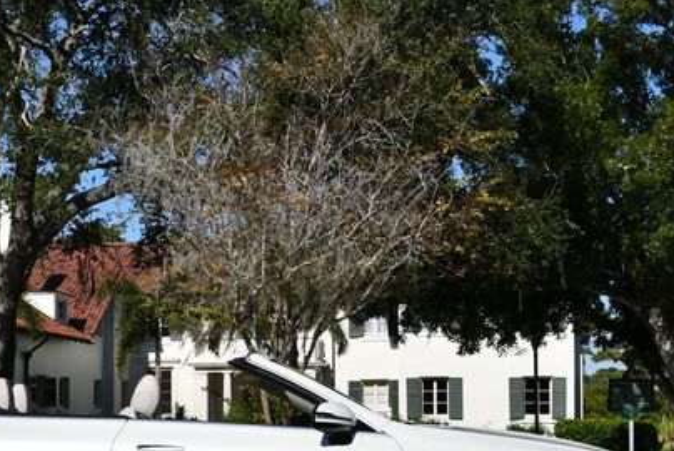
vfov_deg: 17.8
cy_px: 354
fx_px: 1424
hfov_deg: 26.5
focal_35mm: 76
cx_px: 222
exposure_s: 1/400
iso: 100
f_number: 10
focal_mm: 24
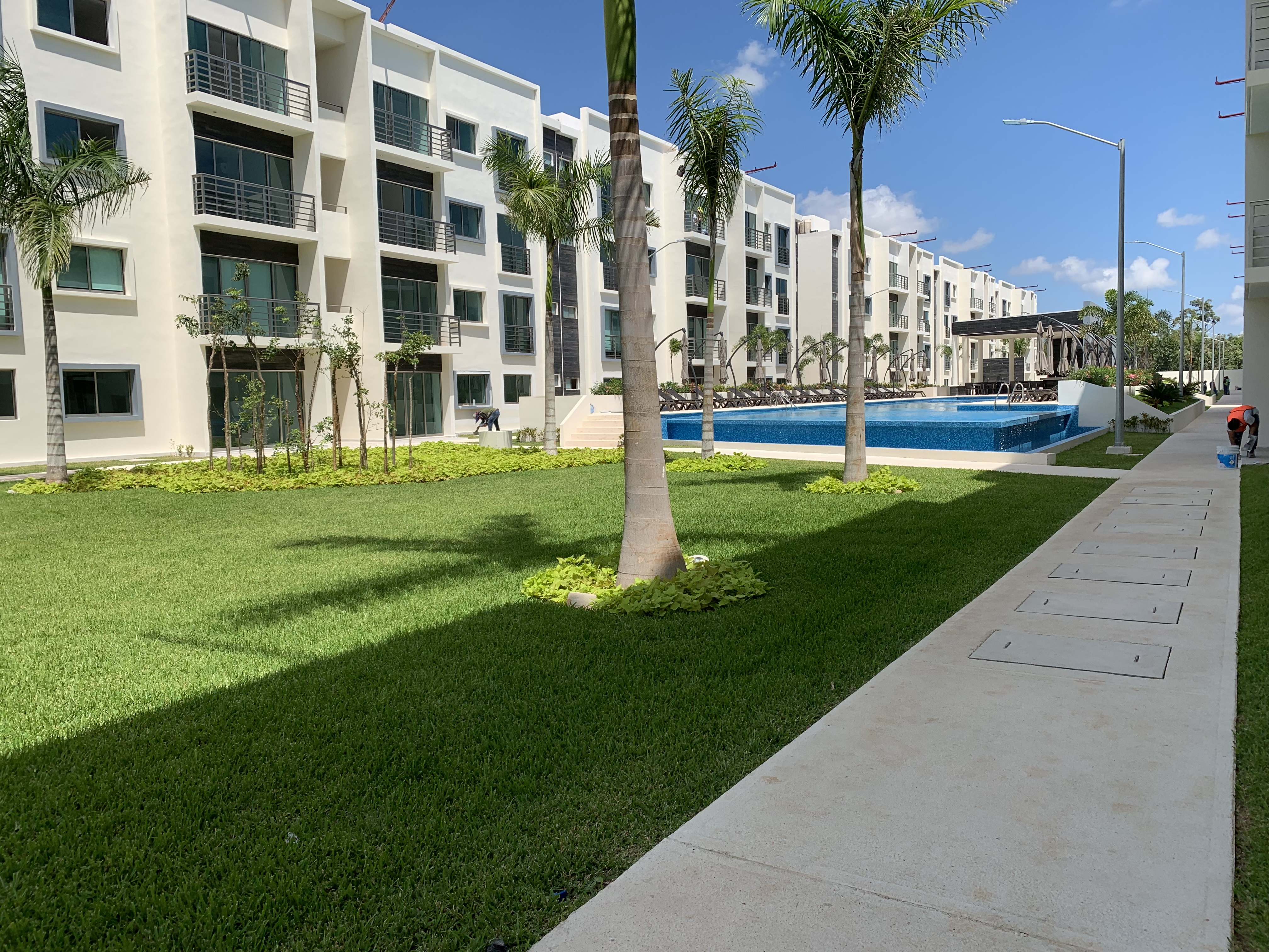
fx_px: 953
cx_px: 634
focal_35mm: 26
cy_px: 476
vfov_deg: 53.1
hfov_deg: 67.3
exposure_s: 1/2755
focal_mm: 4.25
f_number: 1.8
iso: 25
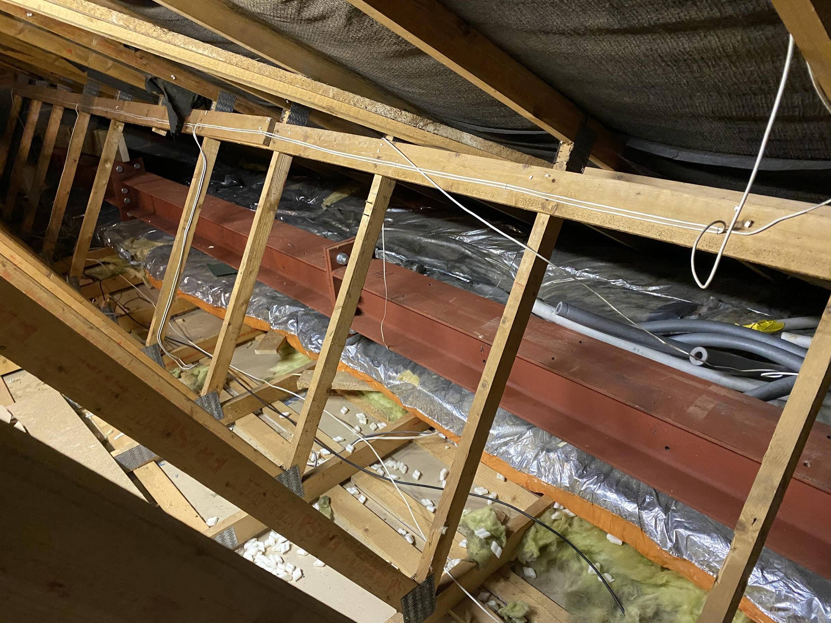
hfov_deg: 67.3
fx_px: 624
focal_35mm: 26
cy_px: 312
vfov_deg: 53.1
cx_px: 416
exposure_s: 1/33
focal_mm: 4.25
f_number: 1.8
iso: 500
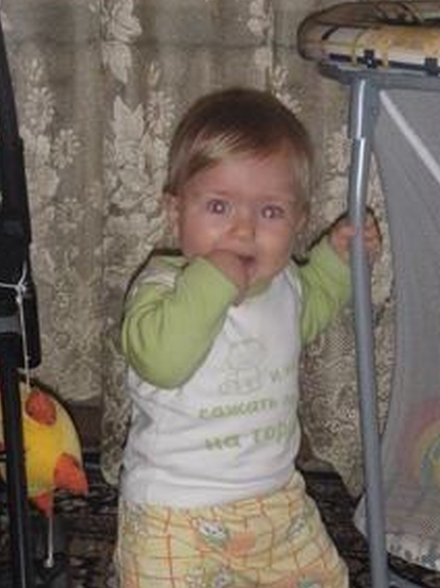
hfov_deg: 13.1
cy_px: 403
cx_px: 241
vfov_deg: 17.4
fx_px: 1917
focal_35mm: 113
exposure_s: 1/250
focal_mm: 12.8
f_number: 4.8
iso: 800
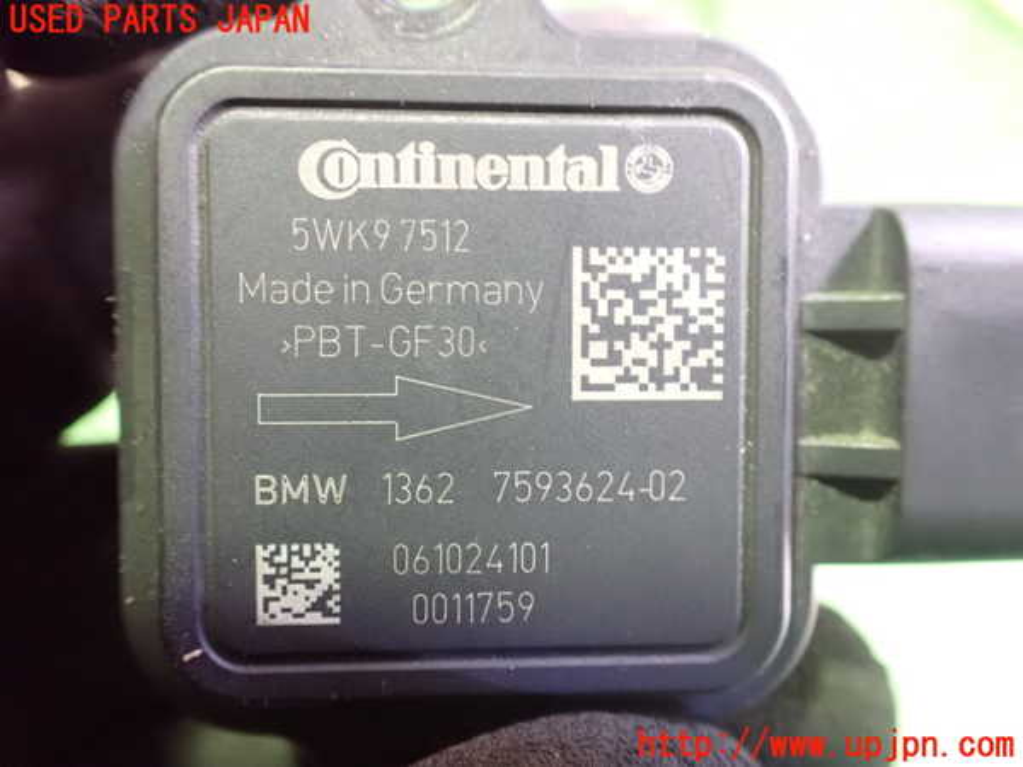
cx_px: 512
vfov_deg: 46.8
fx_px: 887
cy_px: 384
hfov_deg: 60.0
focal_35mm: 30
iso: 1600
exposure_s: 1/25
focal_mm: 5.4
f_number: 2.3
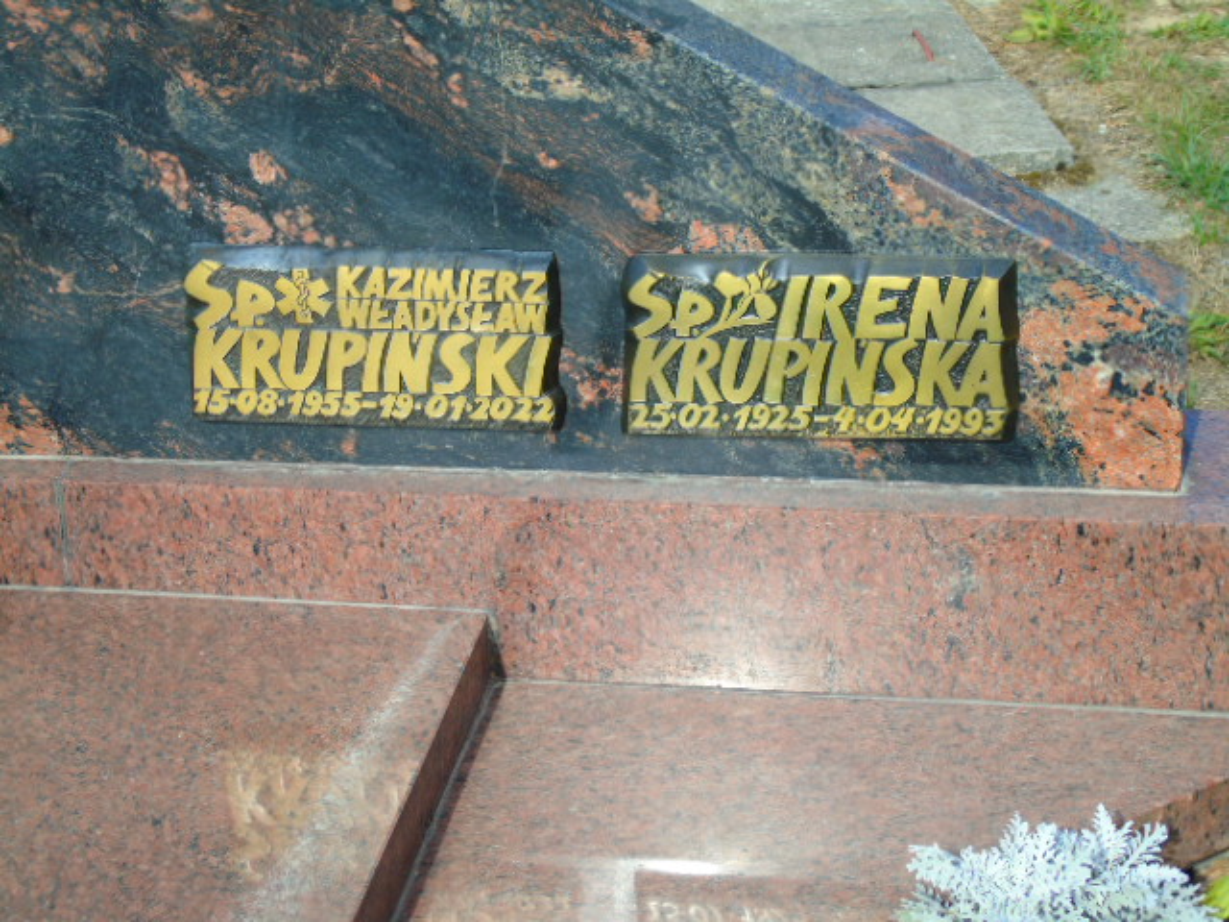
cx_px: 614
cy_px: 461
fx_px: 2911
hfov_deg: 23.8
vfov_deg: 18.0
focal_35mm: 82
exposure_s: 1/250
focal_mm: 15
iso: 80
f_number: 4.1
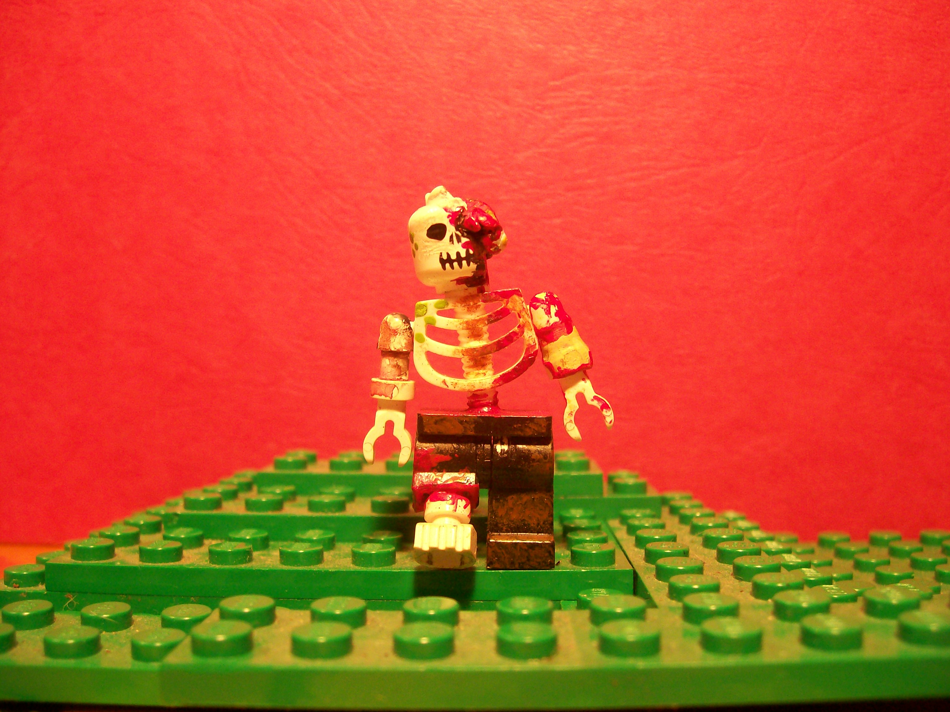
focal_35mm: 35
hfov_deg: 52.6
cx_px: 475
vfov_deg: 40.7
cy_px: 356
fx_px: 961
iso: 160
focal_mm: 5.8
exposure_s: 1/18.5
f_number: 2.8
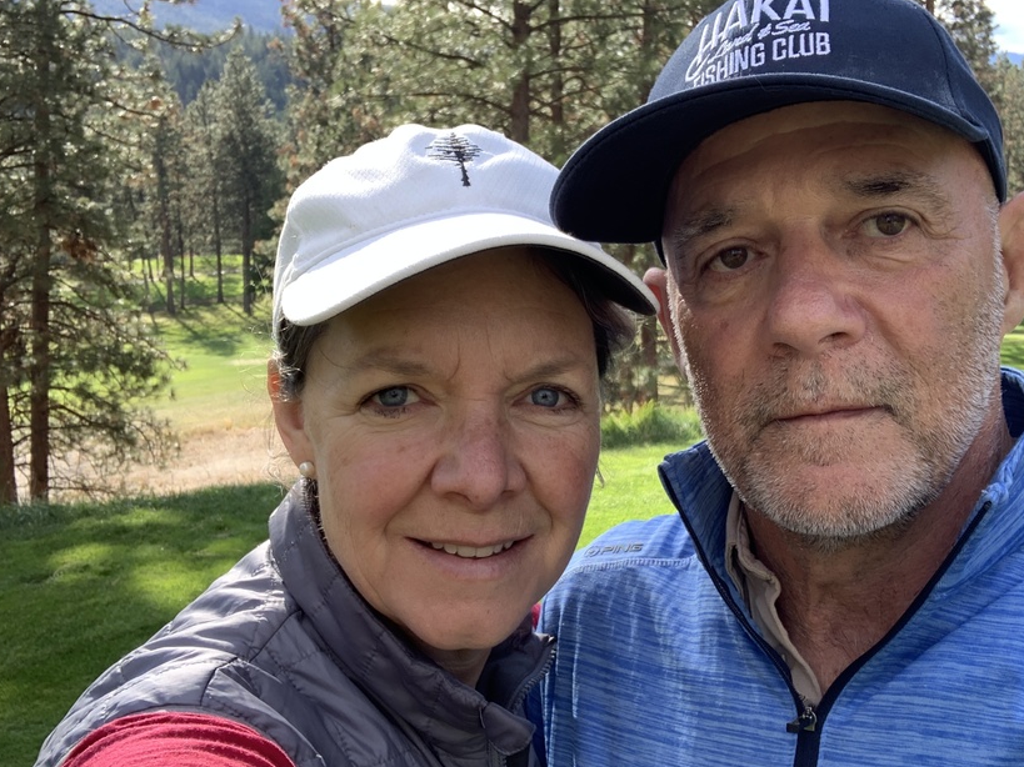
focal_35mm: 40
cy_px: 410
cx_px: 584
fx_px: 1183
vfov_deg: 35.9
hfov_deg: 46.7
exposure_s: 1/121
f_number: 2.2
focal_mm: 2.87
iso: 20
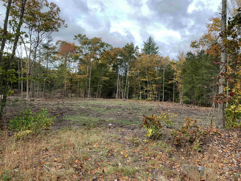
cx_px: 120
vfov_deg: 53.1
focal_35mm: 26
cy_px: 90
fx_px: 181
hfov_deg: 67.3
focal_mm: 4.25
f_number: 1.8
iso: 25
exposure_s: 1/1021
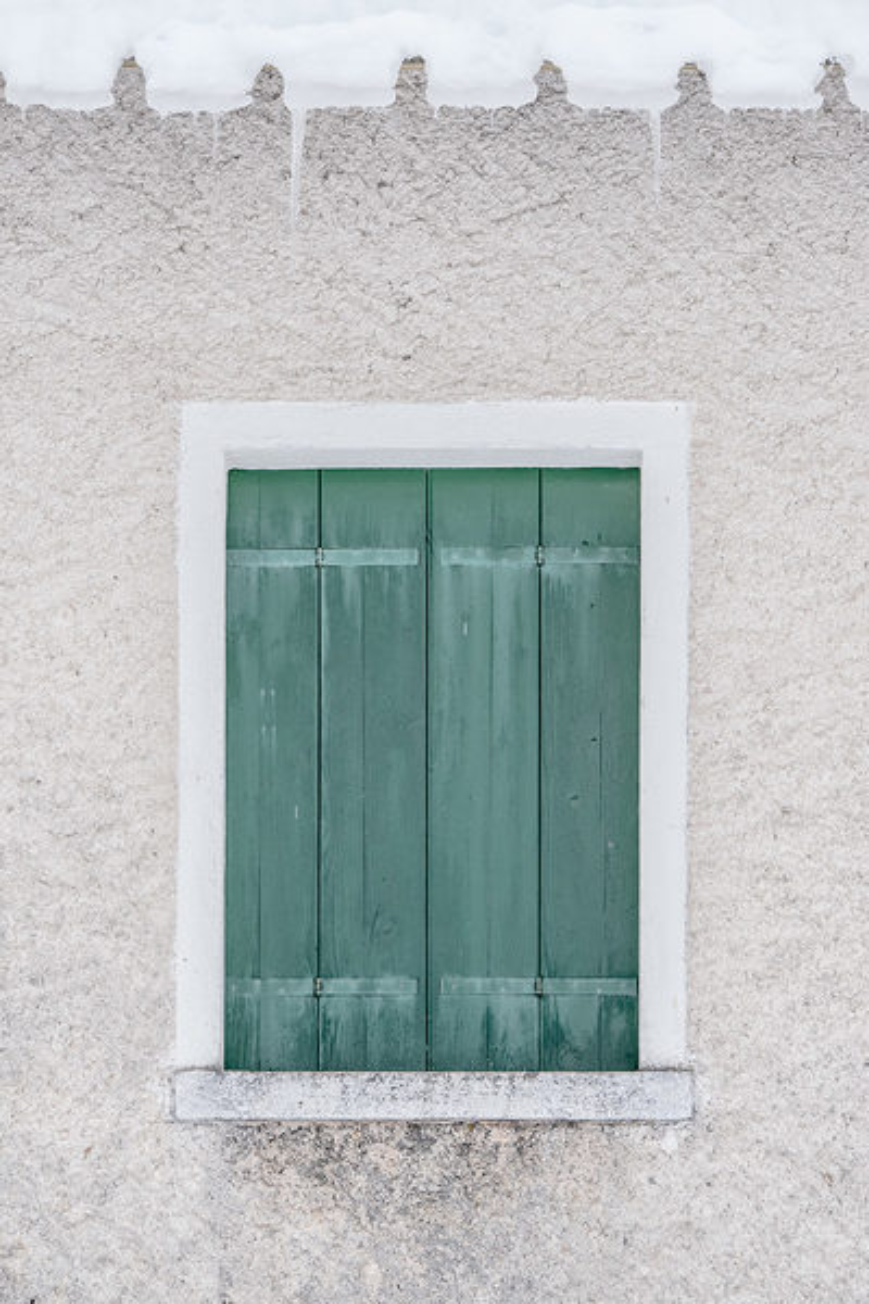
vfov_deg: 15.2
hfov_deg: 10.2
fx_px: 4888
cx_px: 434
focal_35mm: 135
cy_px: 652
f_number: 9
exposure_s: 1/200
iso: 320
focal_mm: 135
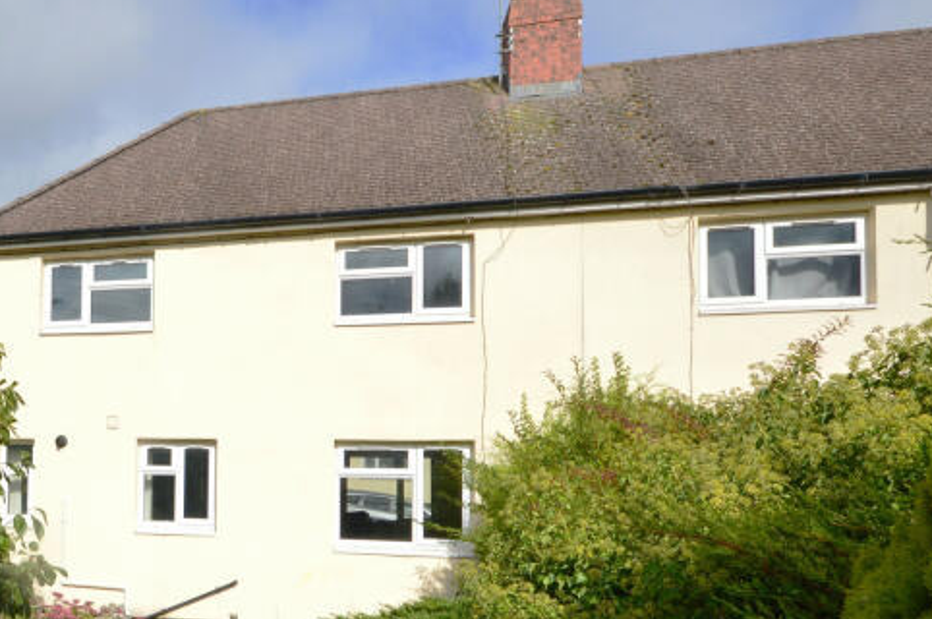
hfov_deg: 47.7
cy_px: 427
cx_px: 60
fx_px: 907
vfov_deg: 37.2
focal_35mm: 35
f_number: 11
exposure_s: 1/500
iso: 280
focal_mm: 11
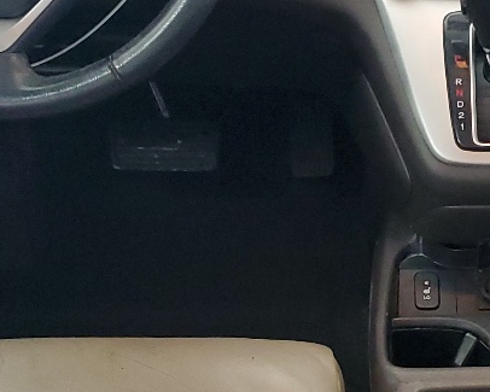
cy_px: 245
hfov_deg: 18.8
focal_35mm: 100
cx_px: 447
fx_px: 1451
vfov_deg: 15.4
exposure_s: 1/60.2
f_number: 1.5
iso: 305
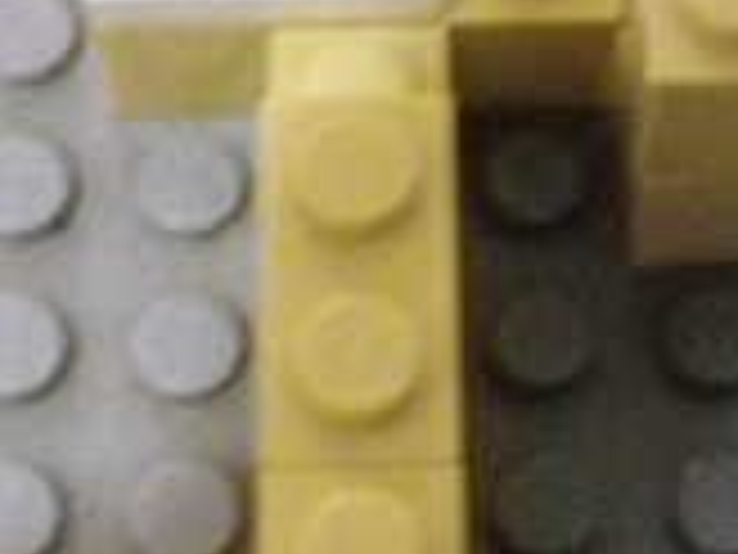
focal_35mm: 160
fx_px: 3411
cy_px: -23
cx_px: 428
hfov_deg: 12.3
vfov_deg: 9.2
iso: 800
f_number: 3.9
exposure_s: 1/8
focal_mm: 7.3
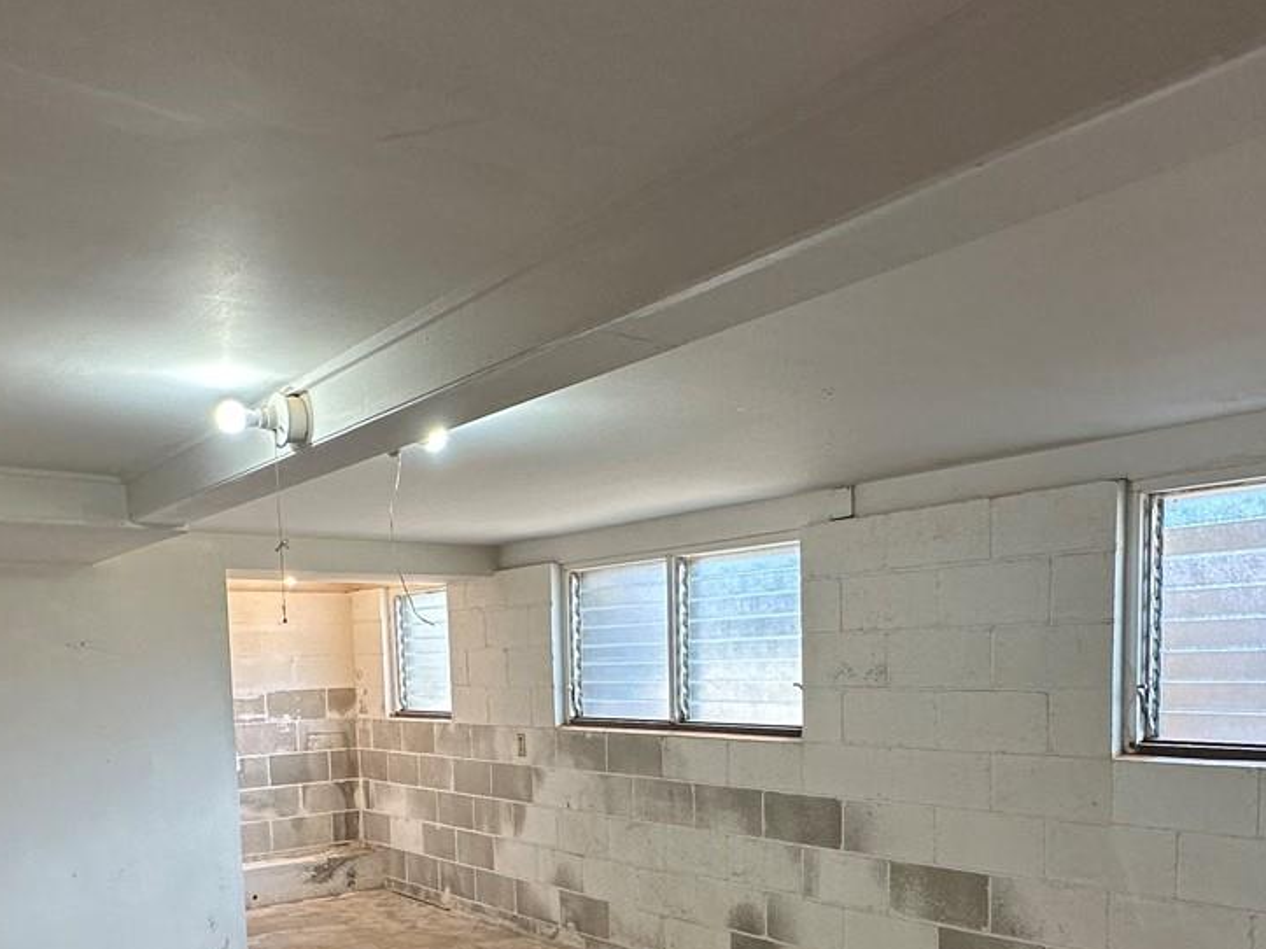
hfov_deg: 58.3
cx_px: 597
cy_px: 765
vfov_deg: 43.2
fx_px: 1134
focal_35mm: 31
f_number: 2.2
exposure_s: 1/120
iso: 160
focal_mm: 2.22
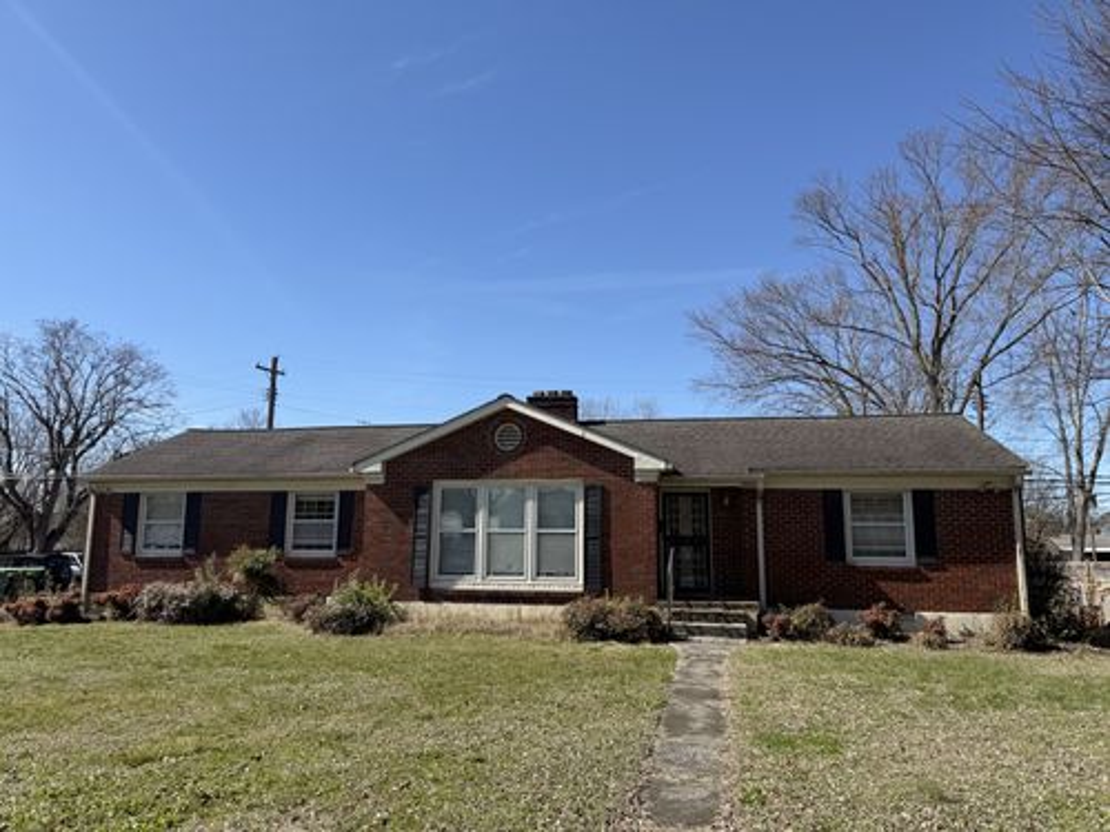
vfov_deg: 56.8
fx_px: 770
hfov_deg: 71.6
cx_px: 555
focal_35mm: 24
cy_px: 416
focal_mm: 6.76
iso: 80
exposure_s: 1/4167
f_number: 1.78
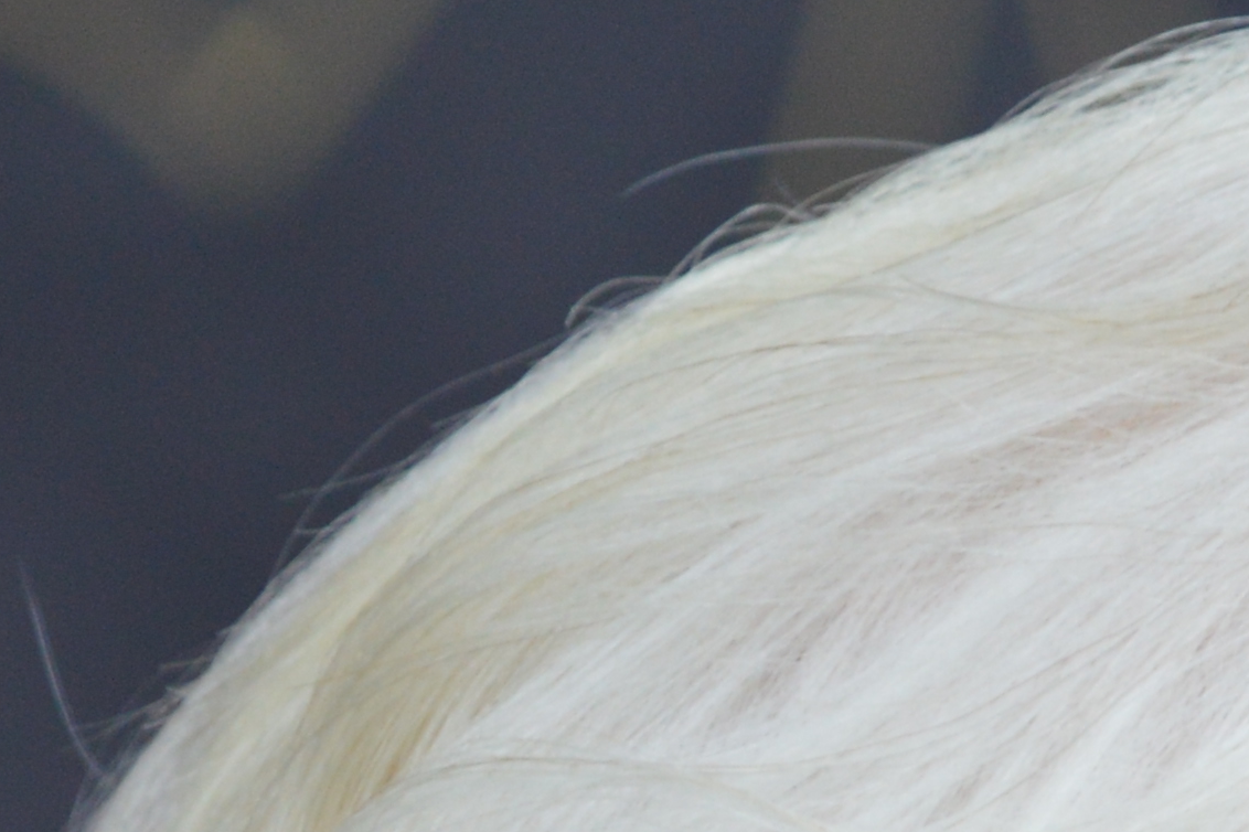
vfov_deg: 0.8
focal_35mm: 1753
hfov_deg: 1.2
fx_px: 60798
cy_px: 1391
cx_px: 1579
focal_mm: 220
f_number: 5.3
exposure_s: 1/400
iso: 400
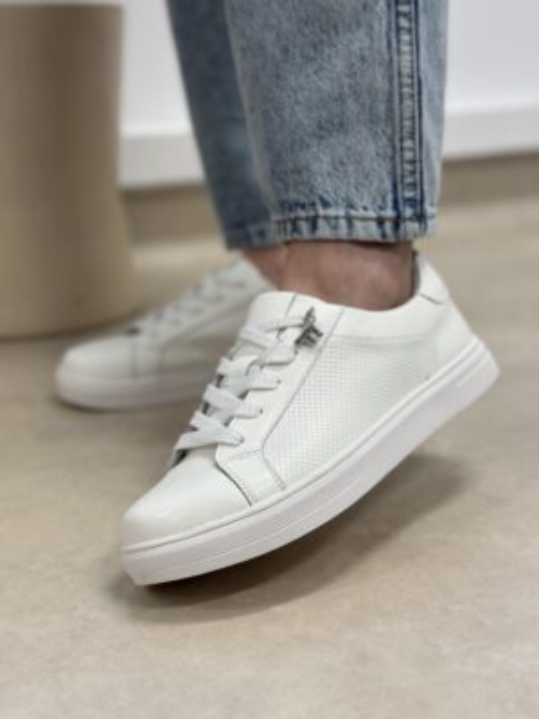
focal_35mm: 48
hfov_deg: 30.3
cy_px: 360
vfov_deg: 39.7
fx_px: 997
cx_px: 270
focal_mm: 6.86
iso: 125
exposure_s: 1/100
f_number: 1.78
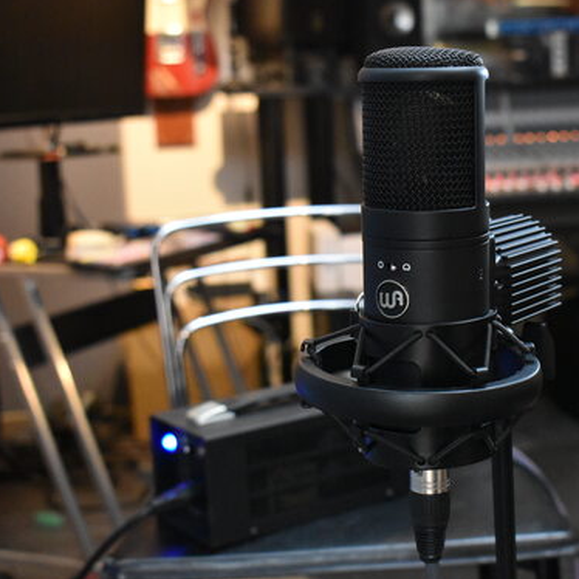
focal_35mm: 66
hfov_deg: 25.9
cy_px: 288
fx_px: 1249
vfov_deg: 26.1
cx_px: 404
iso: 5000
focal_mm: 34
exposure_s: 1/50
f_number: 5.6
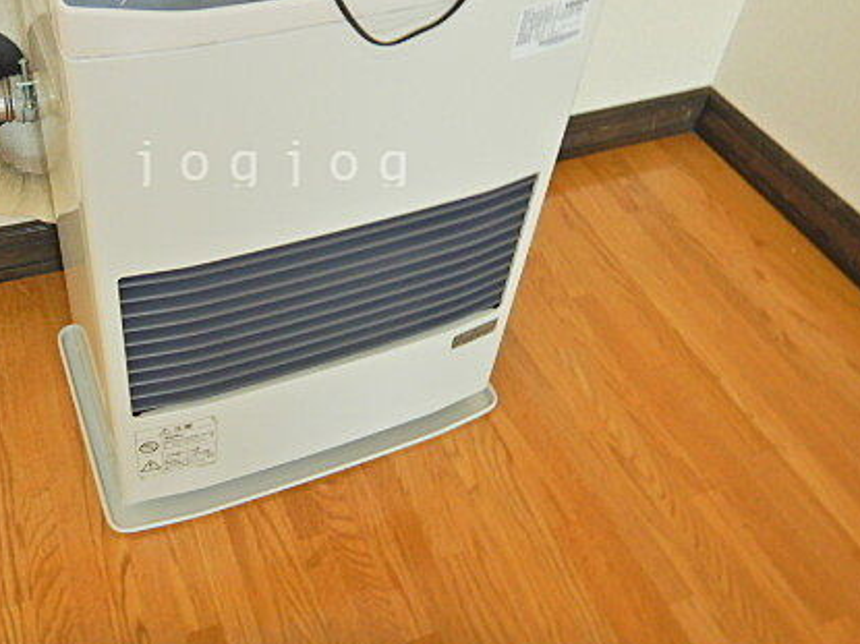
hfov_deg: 49.1
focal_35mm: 37
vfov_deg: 37.7
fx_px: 919
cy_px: 162
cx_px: 276
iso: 160
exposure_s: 1/30
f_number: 2.8
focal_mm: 4.3
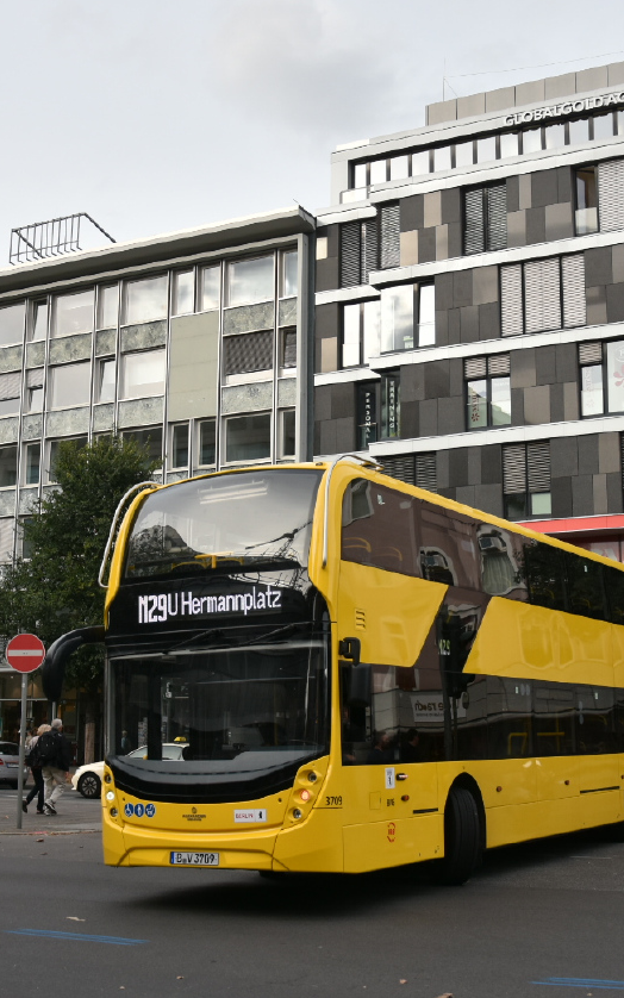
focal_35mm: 50
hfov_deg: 25.9
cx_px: 377
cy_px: 498
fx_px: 1354
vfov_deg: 40.5
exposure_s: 1/1000
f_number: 3.8
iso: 250
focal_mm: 21
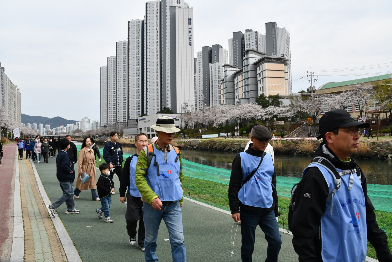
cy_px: 131
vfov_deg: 47.9
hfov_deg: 67.4
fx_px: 294
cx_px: 196
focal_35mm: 27
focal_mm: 18
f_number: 11
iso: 800
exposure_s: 1/800
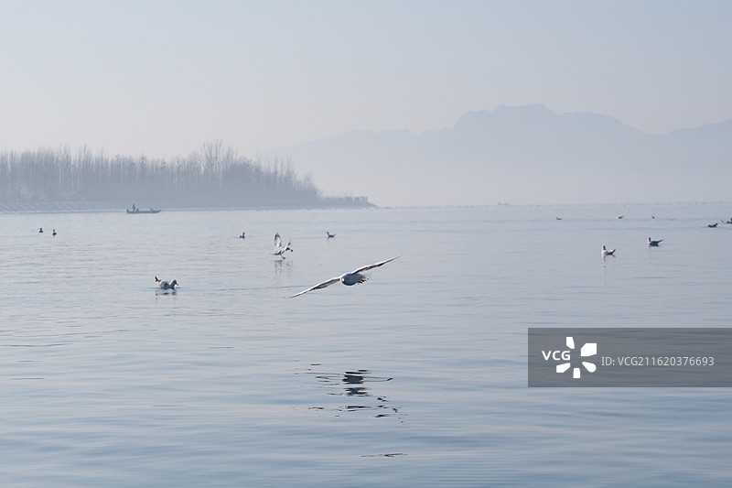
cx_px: 366
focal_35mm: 73
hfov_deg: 27.7
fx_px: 1484
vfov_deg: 18.7
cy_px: 244
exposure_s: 1/2700
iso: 250
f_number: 4.5
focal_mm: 48.6
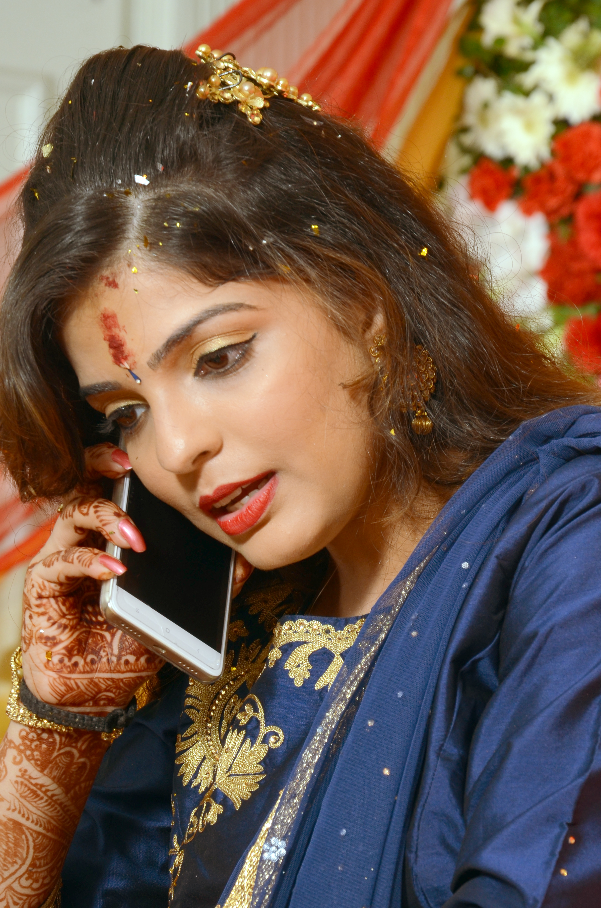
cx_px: 316
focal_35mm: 215
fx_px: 5399
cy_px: 565
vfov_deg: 9.6
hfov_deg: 6.4
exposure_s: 1/100
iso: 320
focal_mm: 105
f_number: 9
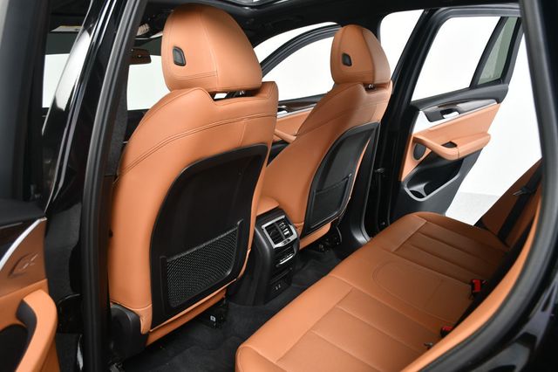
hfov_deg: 62.0
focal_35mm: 30
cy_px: 186
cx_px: 279
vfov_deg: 43.6
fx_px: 465
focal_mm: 20
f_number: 5
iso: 100
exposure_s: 1/160
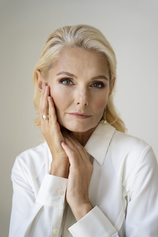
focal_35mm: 70
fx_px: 461
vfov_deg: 28.8
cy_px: 118
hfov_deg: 19.5
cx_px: 79
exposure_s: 1/400
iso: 500
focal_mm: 70
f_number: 3.2
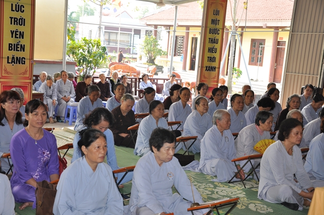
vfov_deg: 23.7
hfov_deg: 35.1
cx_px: 162
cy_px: 108
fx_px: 512
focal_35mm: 57
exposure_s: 1/60
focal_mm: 38
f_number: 4.5
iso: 200
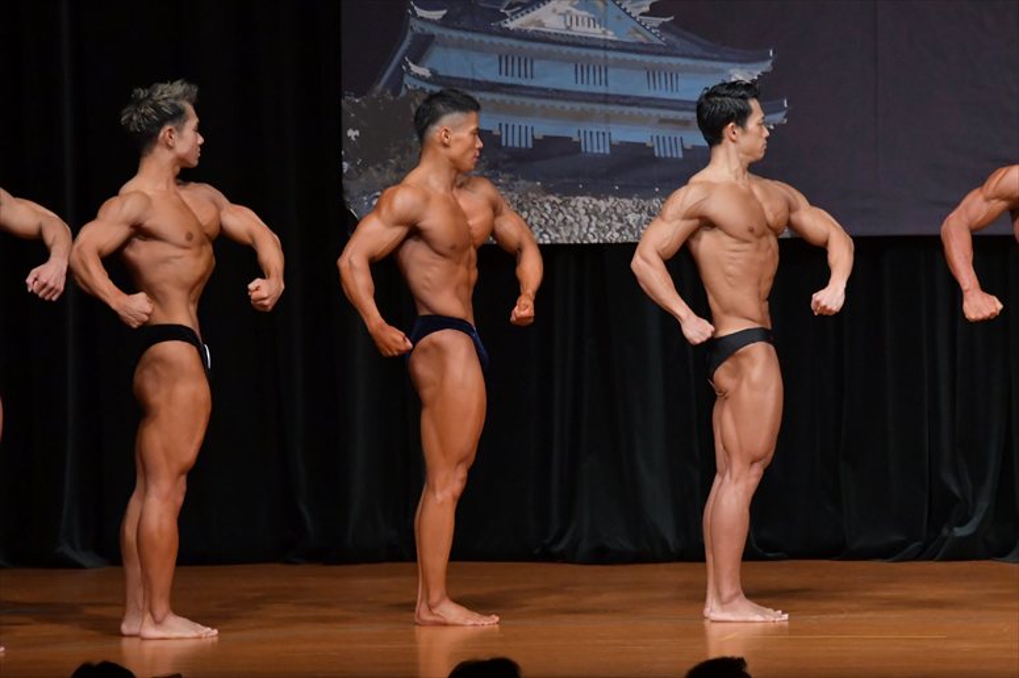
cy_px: 339
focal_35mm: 270
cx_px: 510
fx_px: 7639
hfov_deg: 7.6
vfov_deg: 5.1
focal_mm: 180
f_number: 5.6
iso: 5000
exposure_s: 1/400
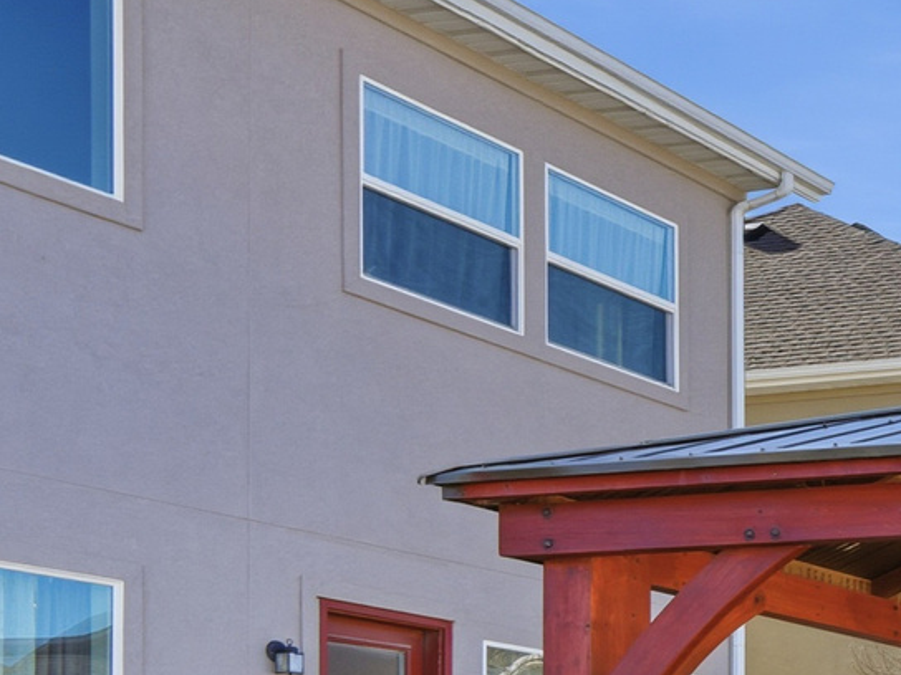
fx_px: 1978
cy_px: 894
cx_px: 1670
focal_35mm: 76
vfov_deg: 18.0
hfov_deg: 18.9
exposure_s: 1/250
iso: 100
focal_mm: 21
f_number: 13
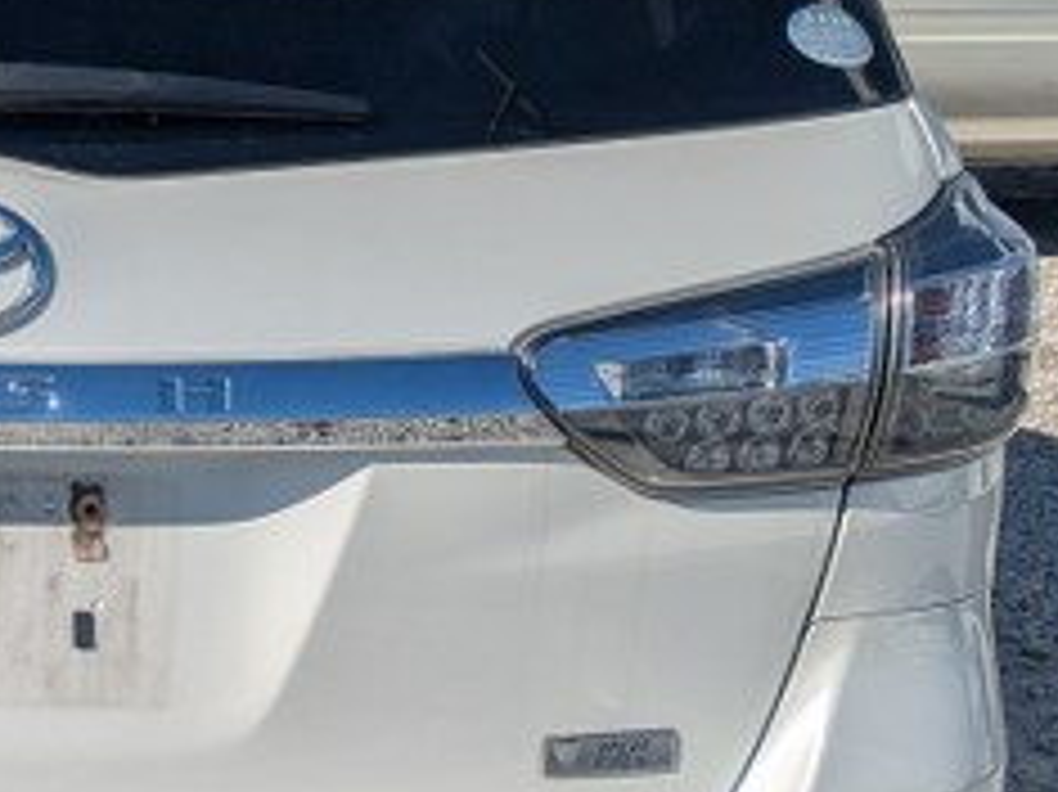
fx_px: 2597
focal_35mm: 85
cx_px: -97
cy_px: 454
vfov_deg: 17.3
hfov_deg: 21.8
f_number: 1.89
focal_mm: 5.43
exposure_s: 1/7092
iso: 48
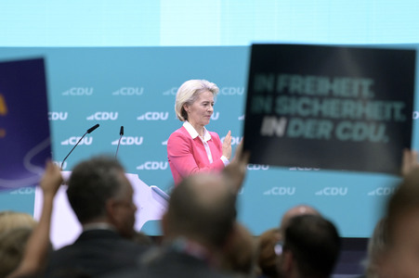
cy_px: 139
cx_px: 210
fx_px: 3722
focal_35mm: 320
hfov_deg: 6.4
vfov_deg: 4.3
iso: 8000
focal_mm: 320
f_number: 5.6
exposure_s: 1/320
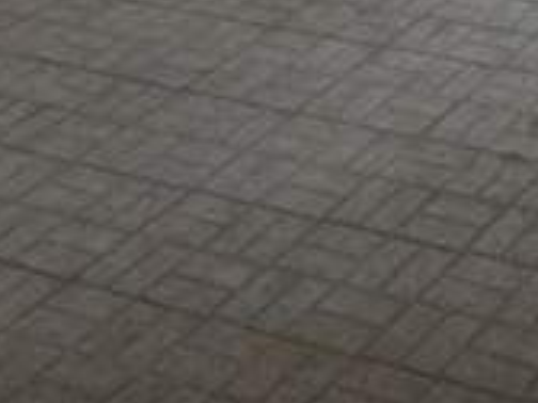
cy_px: -361
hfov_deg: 17.8
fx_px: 1539
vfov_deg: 13.2
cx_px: 804
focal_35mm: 99
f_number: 1.8
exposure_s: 1/60
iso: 64
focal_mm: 3.98
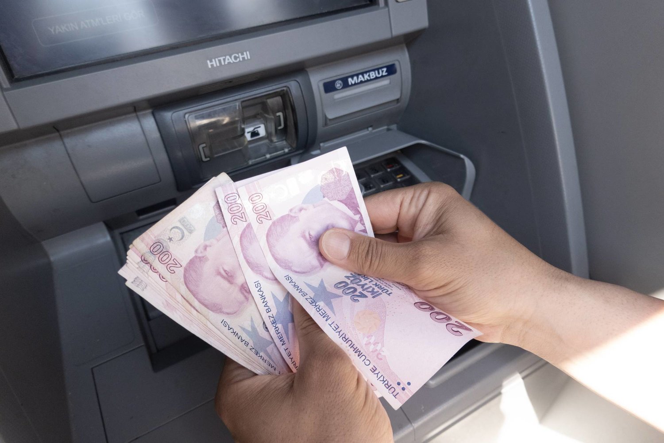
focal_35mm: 24
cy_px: 222
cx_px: 332
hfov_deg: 73.7
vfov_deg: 53.1
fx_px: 443
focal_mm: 9
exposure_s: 1/640
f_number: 2.8
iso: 500
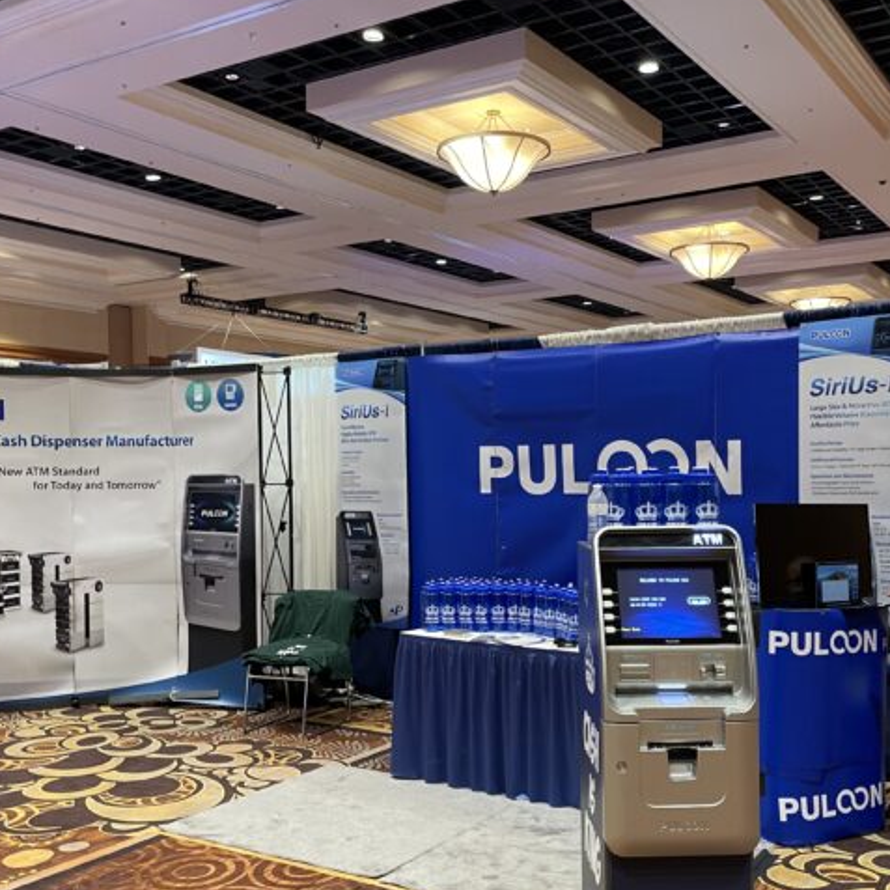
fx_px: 1076
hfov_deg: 44.9
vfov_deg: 44.8
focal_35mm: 37
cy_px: 508
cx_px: 457
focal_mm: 4.2
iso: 200
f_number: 1.6
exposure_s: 1/60
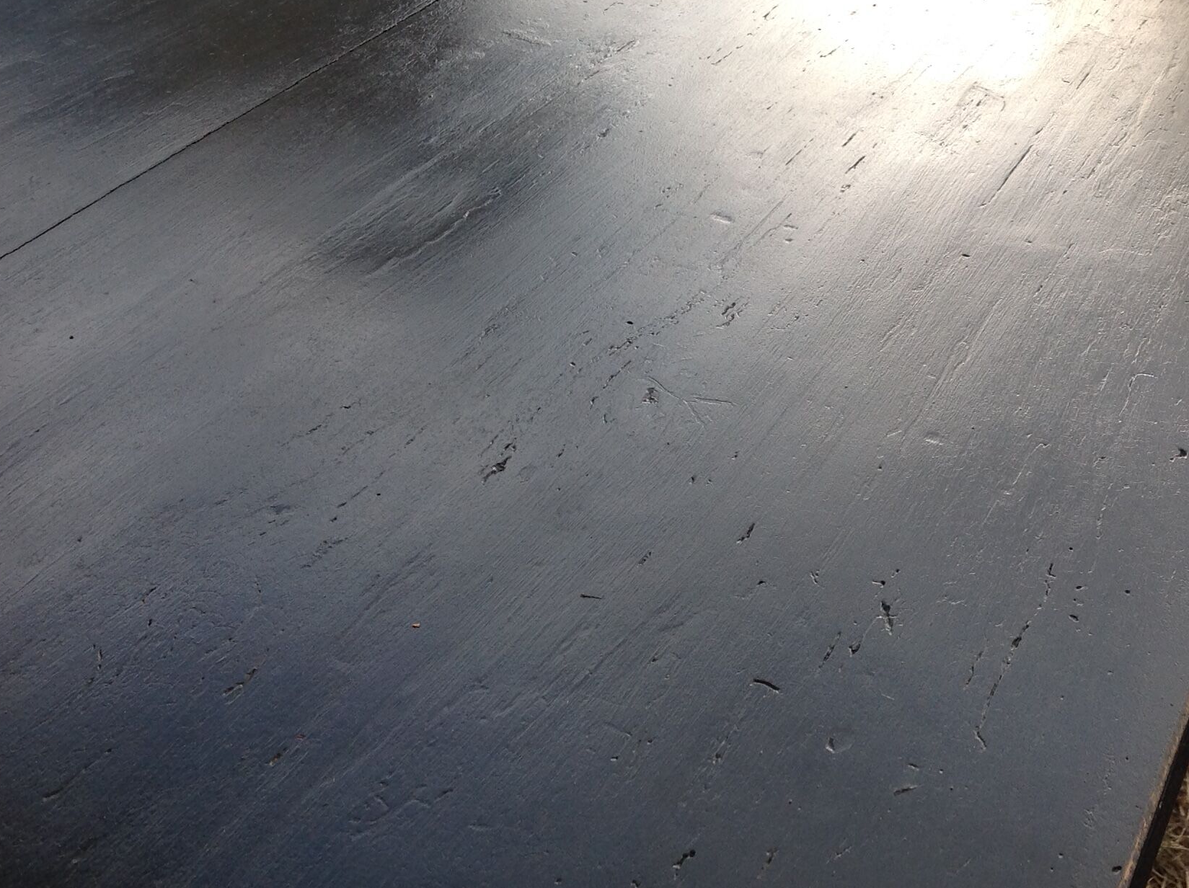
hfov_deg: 34.4
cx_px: 854
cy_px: 414
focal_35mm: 55
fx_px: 1887
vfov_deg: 26.5
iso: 50
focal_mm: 4.28
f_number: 2.4
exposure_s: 1/530
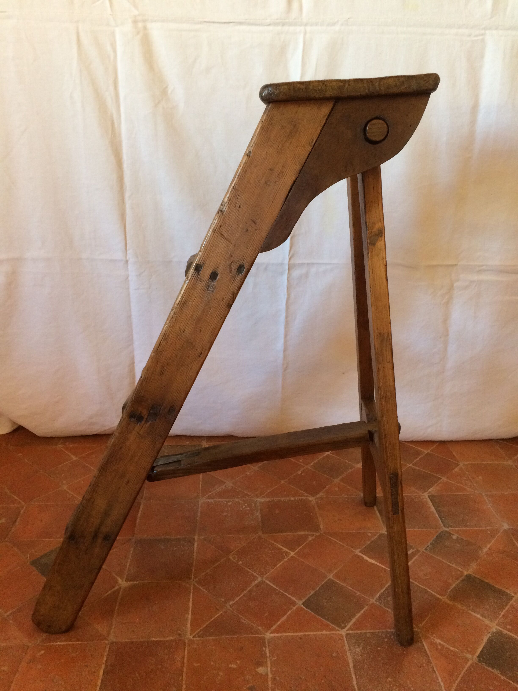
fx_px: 579
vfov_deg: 61.7
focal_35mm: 29
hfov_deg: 48.2
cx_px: 259
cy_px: 346
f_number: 2.2
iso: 250
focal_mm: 4.15
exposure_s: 1/33
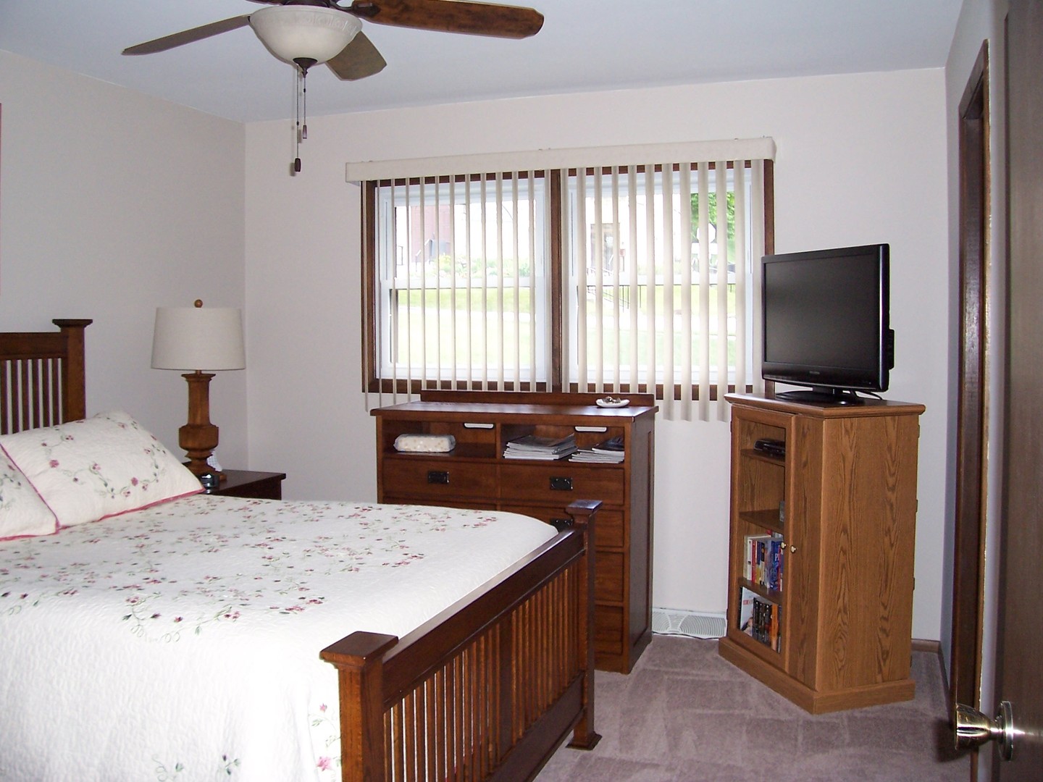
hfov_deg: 54.0
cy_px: 391
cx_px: 522
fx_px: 1024
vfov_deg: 41.8
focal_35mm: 34
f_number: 2.7
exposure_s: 1/60
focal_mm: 5.6
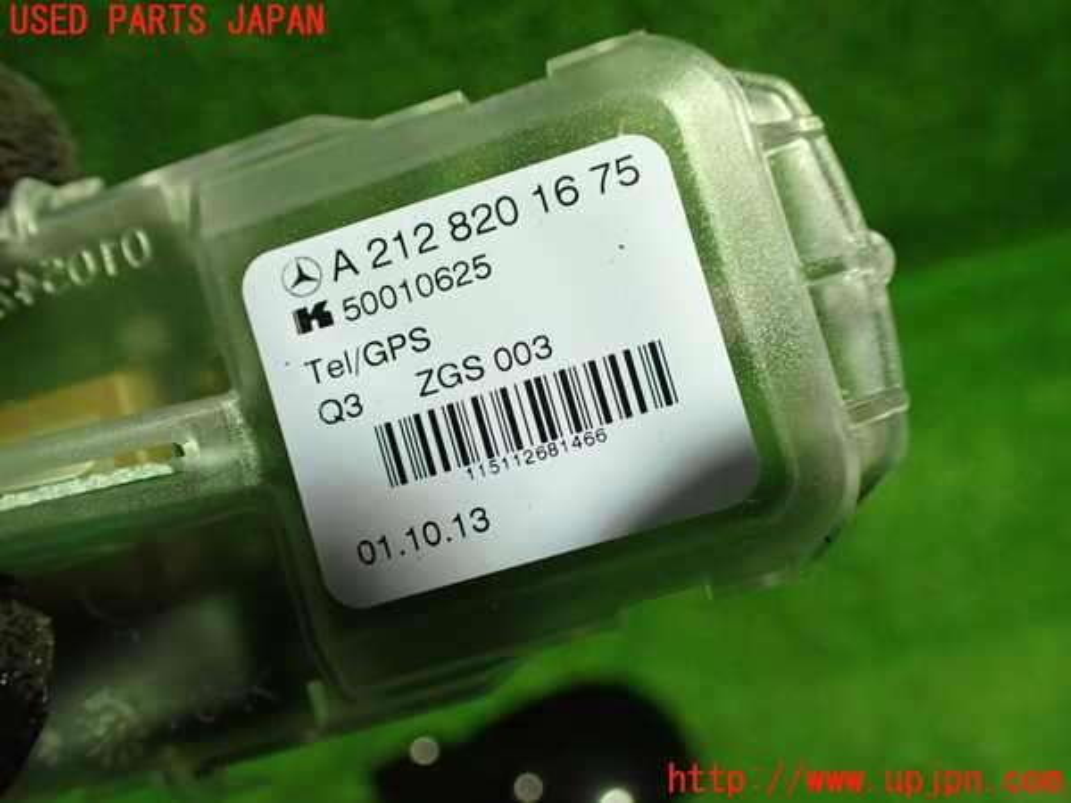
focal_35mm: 30
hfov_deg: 60.0
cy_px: 402
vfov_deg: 46.8
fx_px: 928
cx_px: 536
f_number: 2.3
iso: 800
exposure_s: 1/125
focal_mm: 5.4
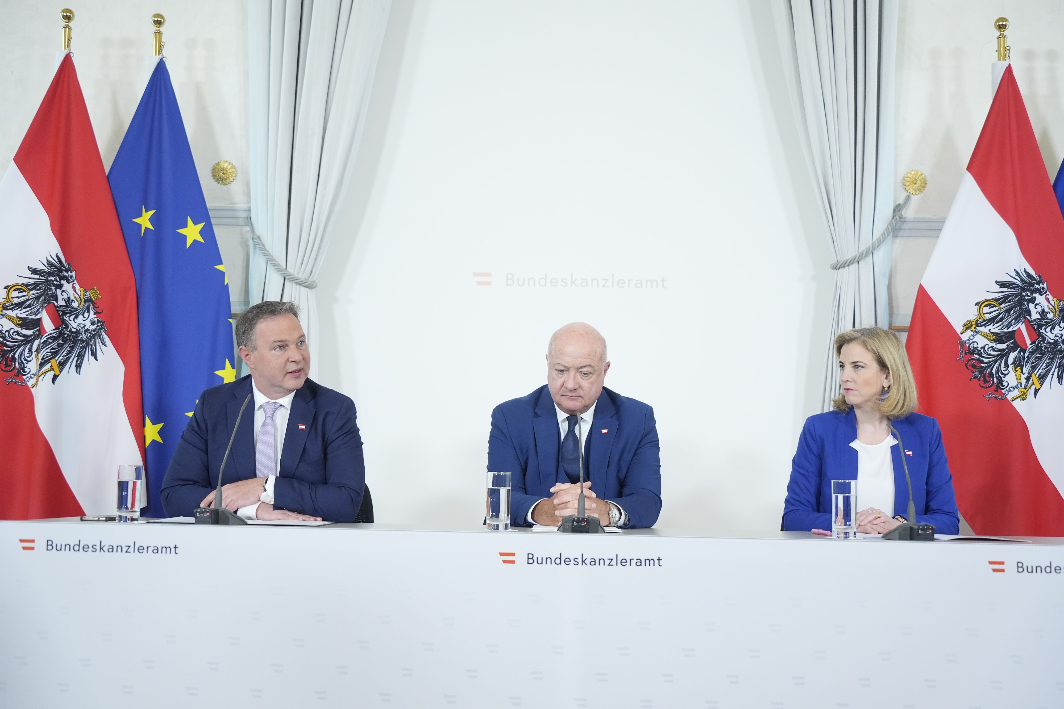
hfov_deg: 45.4
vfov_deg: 31.2
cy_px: 354
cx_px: 532
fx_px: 1271
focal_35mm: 43
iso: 2500
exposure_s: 1/320
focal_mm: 43
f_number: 3.5
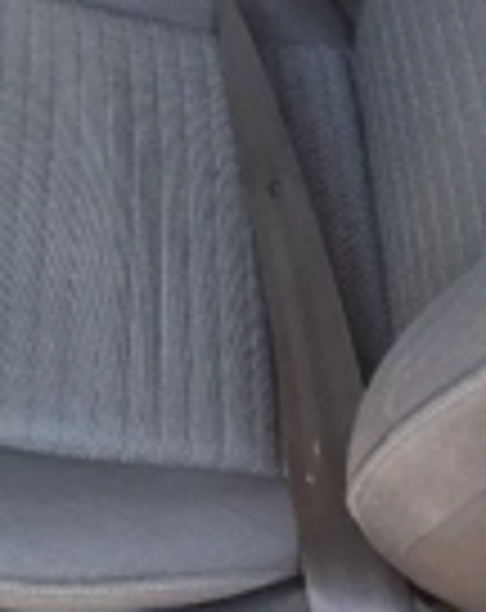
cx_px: -117
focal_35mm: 72
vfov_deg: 23.9
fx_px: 1300
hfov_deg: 19.7
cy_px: -144
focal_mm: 4.69
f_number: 1.8
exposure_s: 1/100
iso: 50
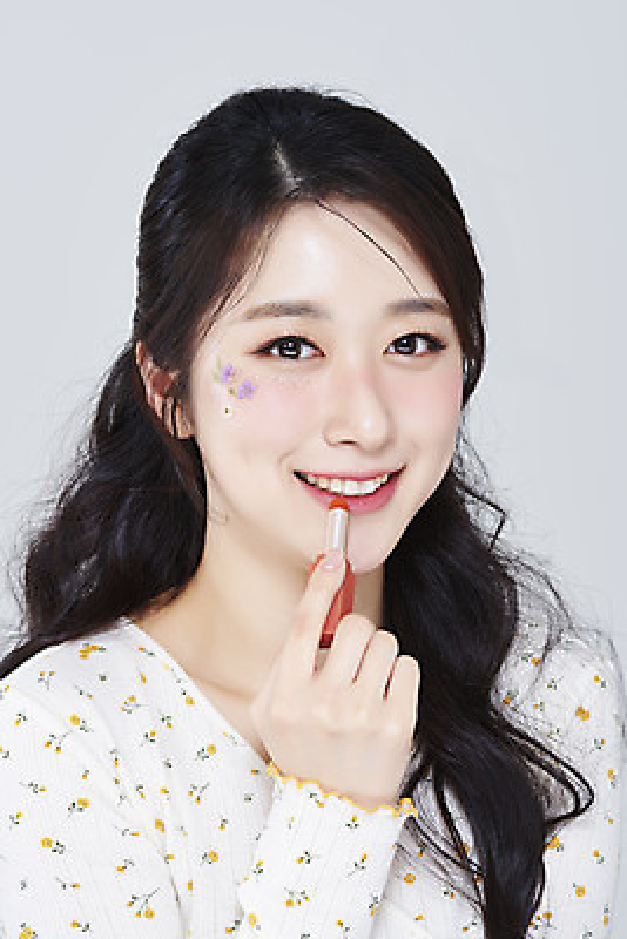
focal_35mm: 105
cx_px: 314
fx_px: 2741
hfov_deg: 13.1
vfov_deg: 19.4
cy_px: 470
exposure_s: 1/125
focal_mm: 105
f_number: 11
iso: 64
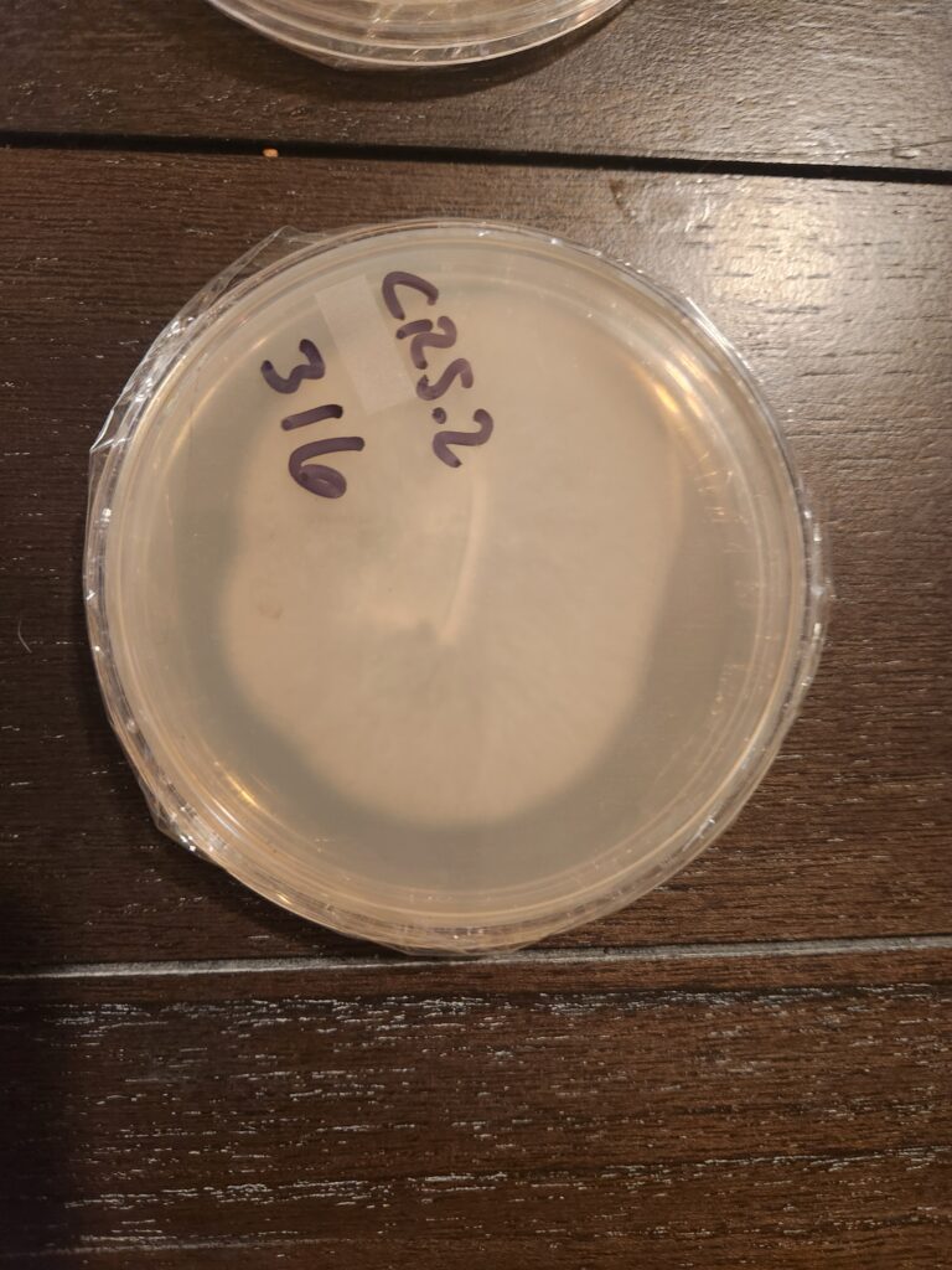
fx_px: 843
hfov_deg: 58.9
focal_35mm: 23
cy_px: 635
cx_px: 476
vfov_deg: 73.9
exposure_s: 1/60
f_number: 1.8
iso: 640
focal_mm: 5.4
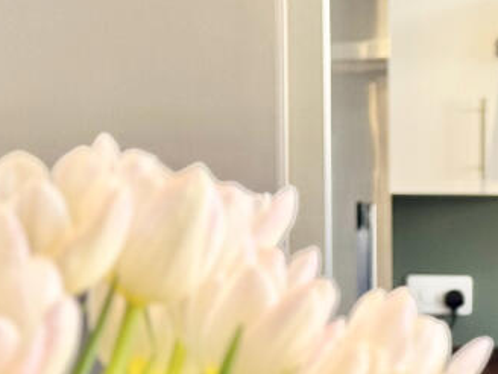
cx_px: 770
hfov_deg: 12.5
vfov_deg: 9.9
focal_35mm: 150
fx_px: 2158
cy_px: 228
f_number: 1.78
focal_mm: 6.76
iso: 64
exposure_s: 1/100
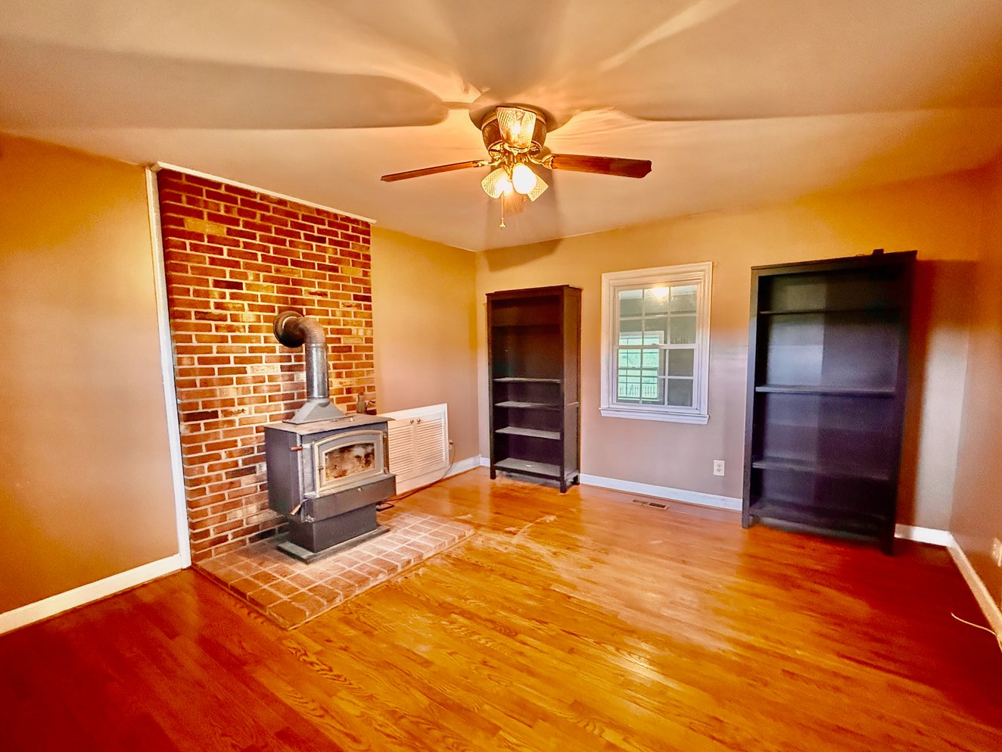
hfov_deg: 94.5
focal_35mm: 16
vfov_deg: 78.1
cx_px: 505
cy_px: 393
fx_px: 463
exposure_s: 1/40
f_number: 2.2
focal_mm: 2.22
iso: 1250
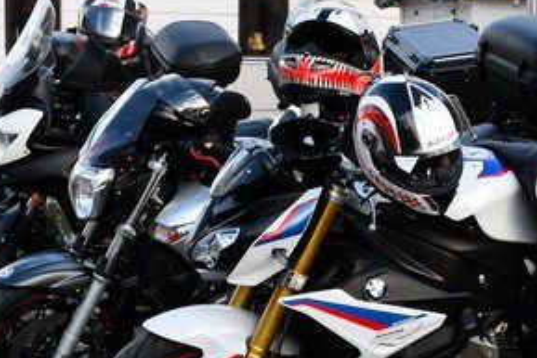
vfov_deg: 11.7
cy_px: 314
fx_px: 1746
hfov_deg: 17.4
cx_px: 388
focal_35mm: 117
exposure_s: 1/250
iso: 280
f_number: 5.6
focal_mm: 22
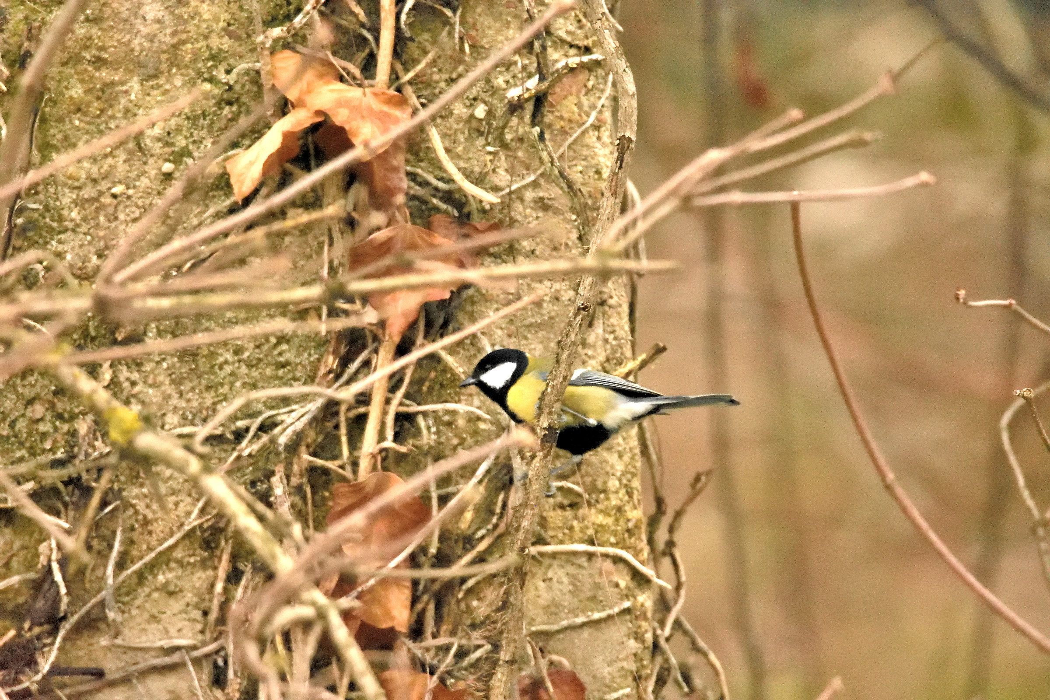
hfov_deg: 2.3
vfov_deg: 1.5
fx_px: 26248
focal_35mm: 900
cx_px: 525
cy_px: 350
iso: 6400
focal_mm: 600
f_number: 7.1
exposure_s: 1/1600
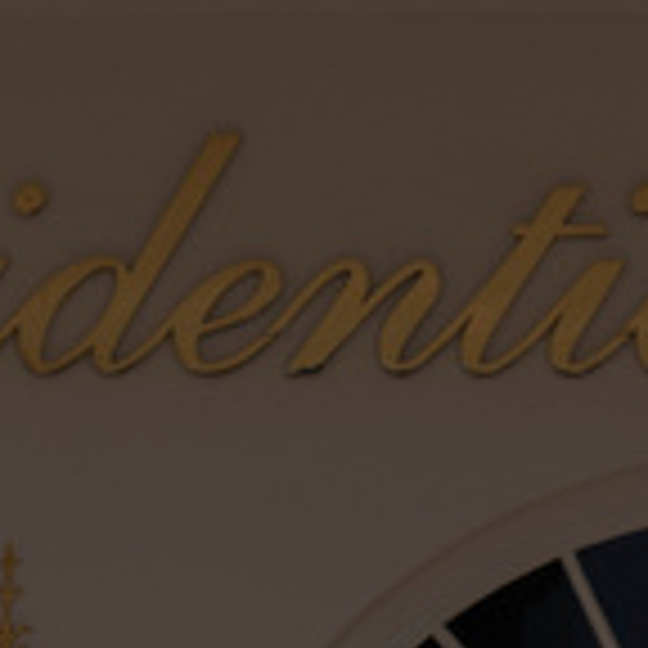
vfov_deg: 5.1
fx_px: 7307
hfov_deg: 5.1
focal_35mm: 345
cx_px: 778
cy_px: 506
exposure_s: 1/2500
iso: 200
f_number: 4
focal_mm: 57
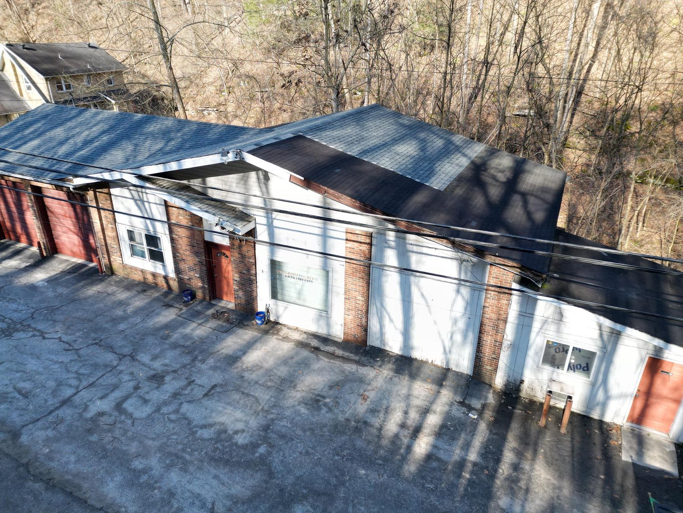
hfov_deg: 71.6
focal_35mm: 24
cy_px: 256
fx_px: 474
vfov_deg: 56.8
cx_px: 342
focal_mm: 6.72
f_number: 1.7
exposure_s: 1/640
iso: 150
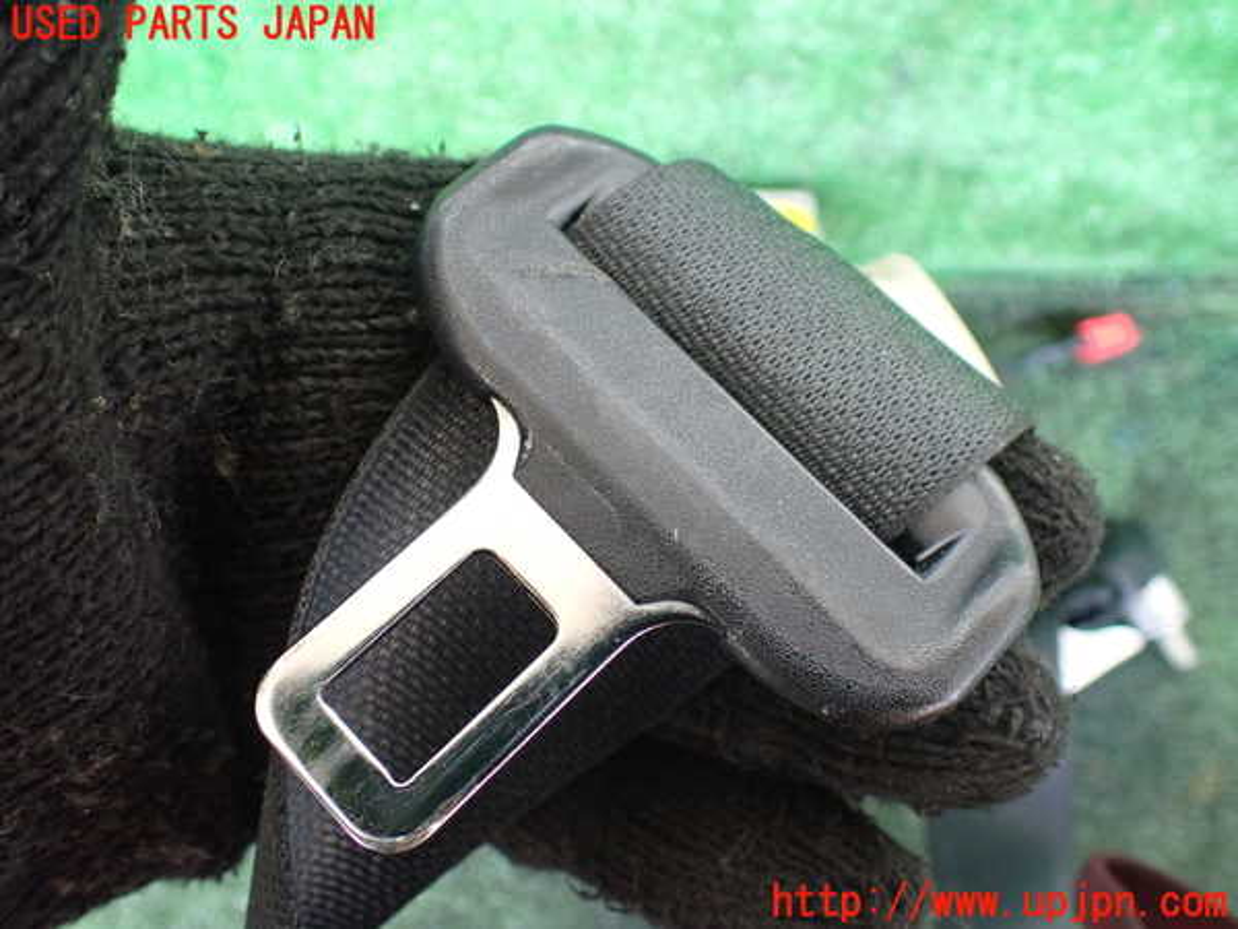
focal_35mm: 30
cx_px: 619
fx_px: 1073
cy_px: 464
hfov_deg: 60.0
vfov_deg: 46.8
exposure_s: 1/60
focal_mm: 5.4
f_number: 2.3
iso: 800
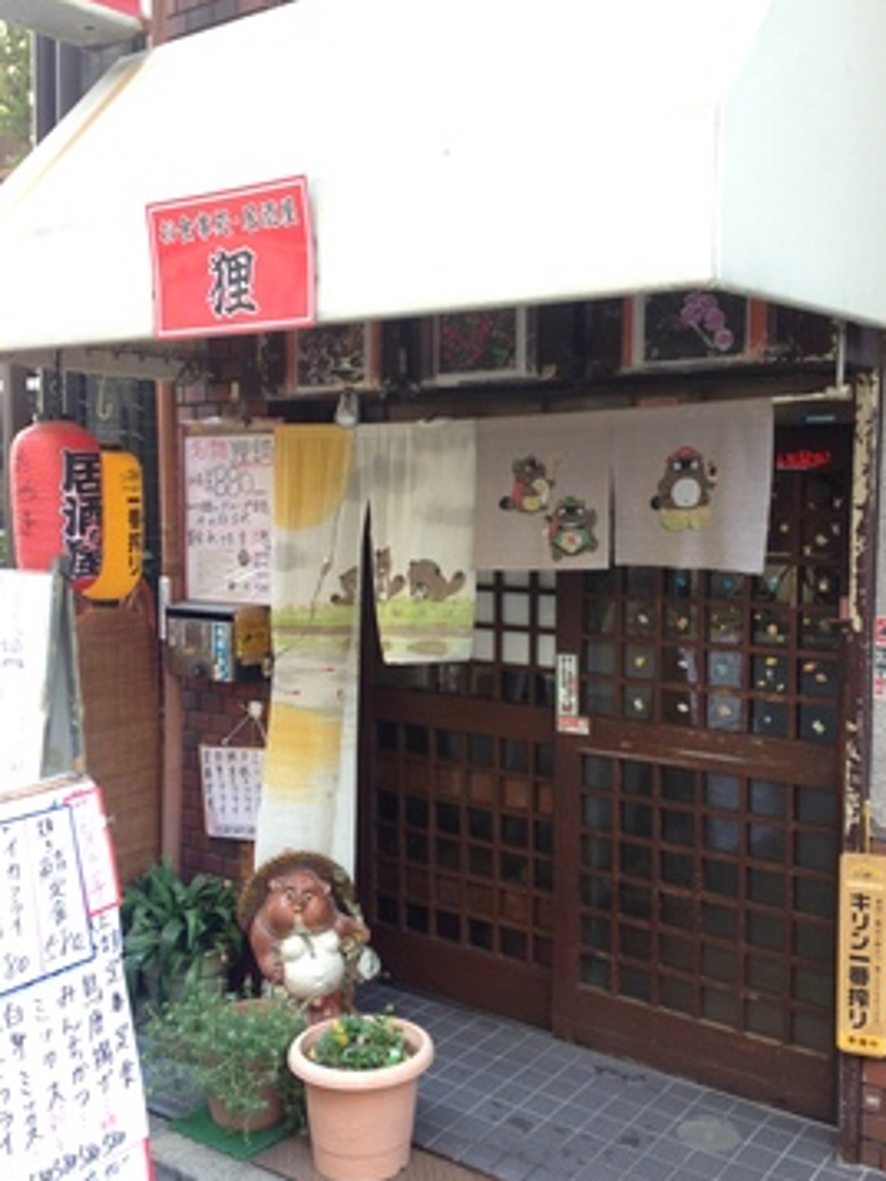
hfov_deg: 38.7
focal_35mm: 37
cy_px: 605
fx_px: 1262
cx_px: 460
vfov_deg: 50.1
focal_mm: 4.12
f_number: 2.4
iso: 50
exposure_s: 1/40
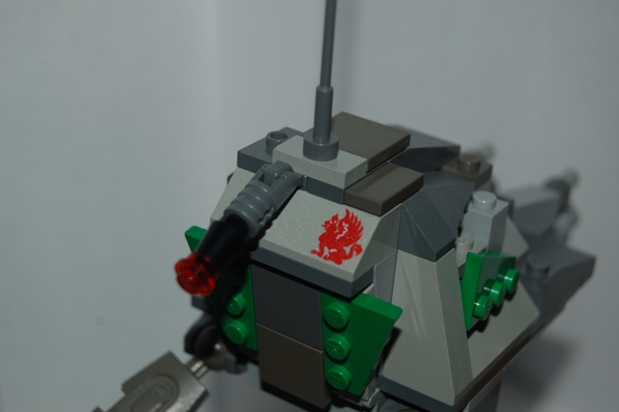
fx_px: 1288
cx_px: 310
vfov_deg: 18.1
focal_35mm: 75
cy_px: 206
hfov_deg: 27.0
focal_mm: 50
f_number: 5.6
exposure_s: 1/125
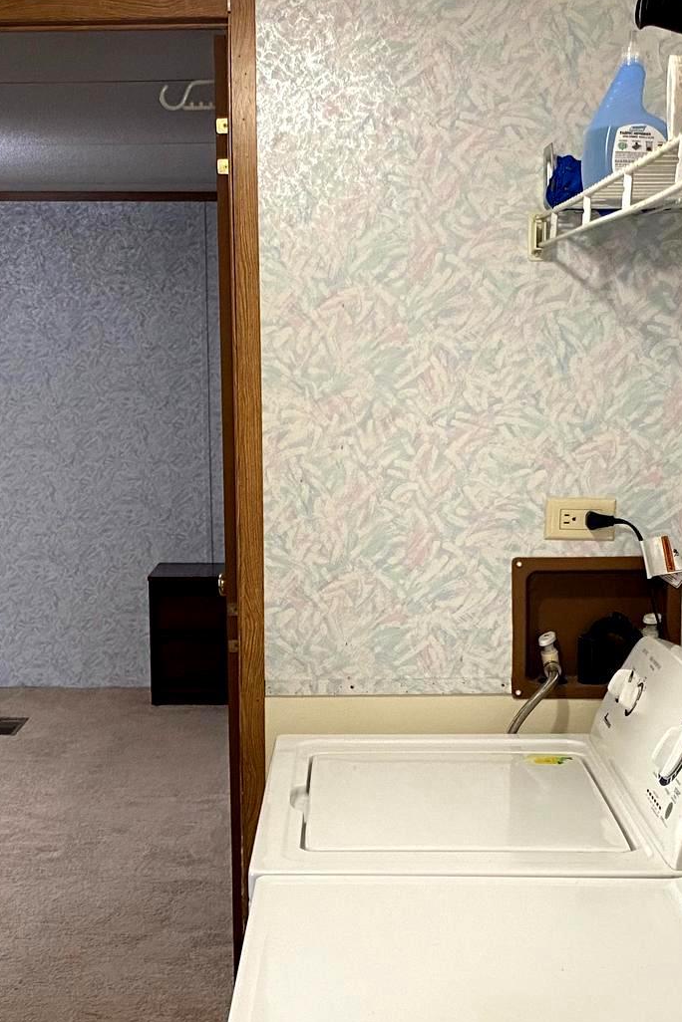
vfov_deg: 36.8
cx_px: 328
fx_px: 1534
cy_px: 597
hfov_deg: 25.1
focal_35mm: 54
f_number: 1.8
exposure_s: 1/60
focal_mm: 4.25
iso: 125
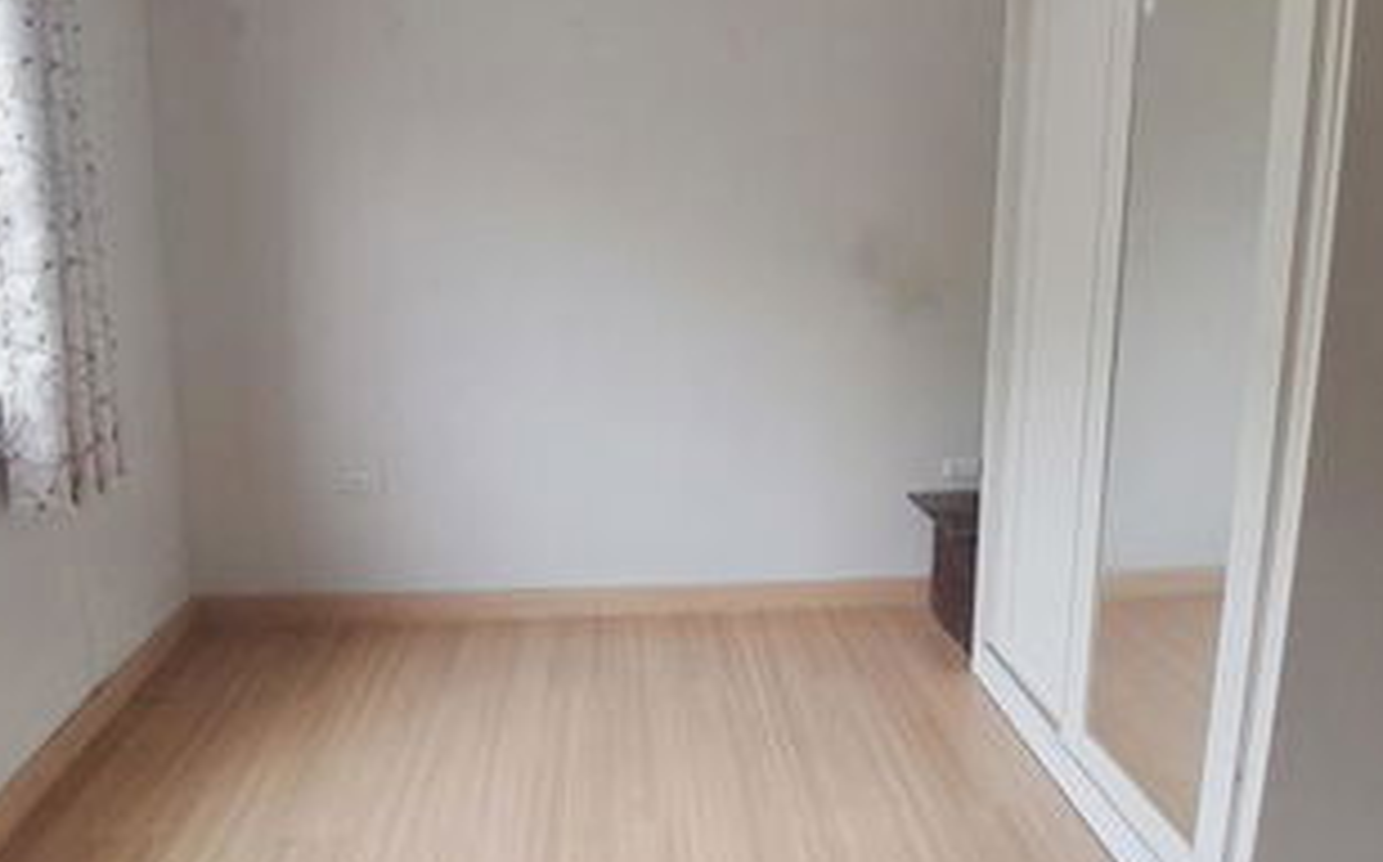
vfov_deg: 48.7
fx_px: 942
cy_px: 314
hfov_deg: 72.6
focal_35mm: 25
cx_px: 680
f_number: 2.2
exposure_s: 1/50
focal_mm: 1.46
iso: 50
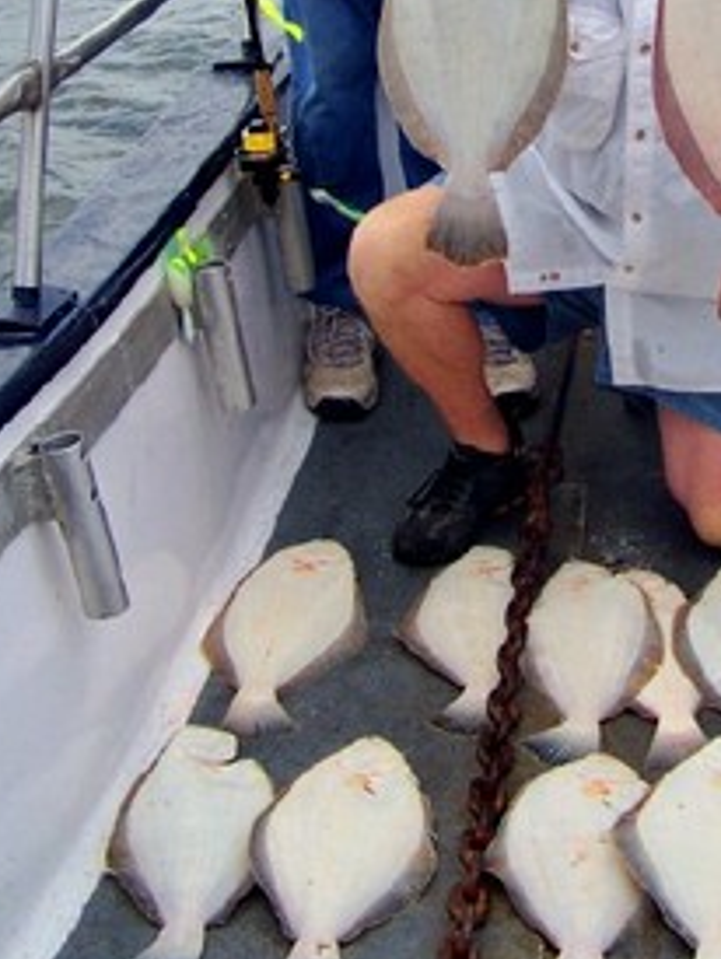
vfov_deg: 26.9
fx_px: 1941
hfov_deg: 20.8
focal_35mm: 70
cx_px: 588
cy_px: 110
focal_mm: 5.85
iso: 64
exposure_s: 1/640
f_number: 2.8
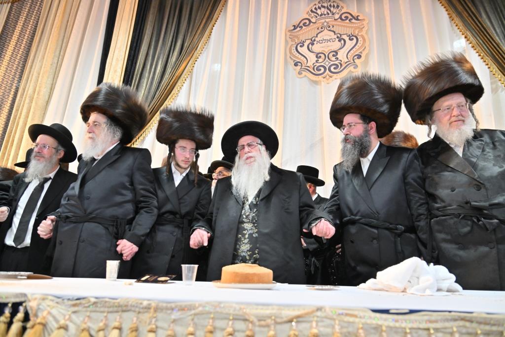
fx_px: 337
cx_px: 252
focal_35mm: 24
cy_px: 168
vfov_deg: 53.1
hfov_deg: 73.7
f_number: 4
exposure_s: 1/200
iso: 1600
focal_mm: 24
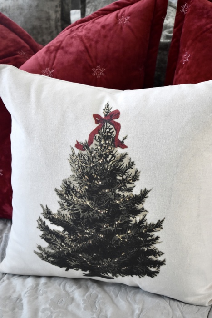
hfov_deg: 22.6
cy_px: 159
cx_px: 106
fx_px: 530
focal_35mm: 60
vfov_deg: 33.4
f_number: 4.8
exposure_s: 1/60
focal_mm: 40
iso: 1800
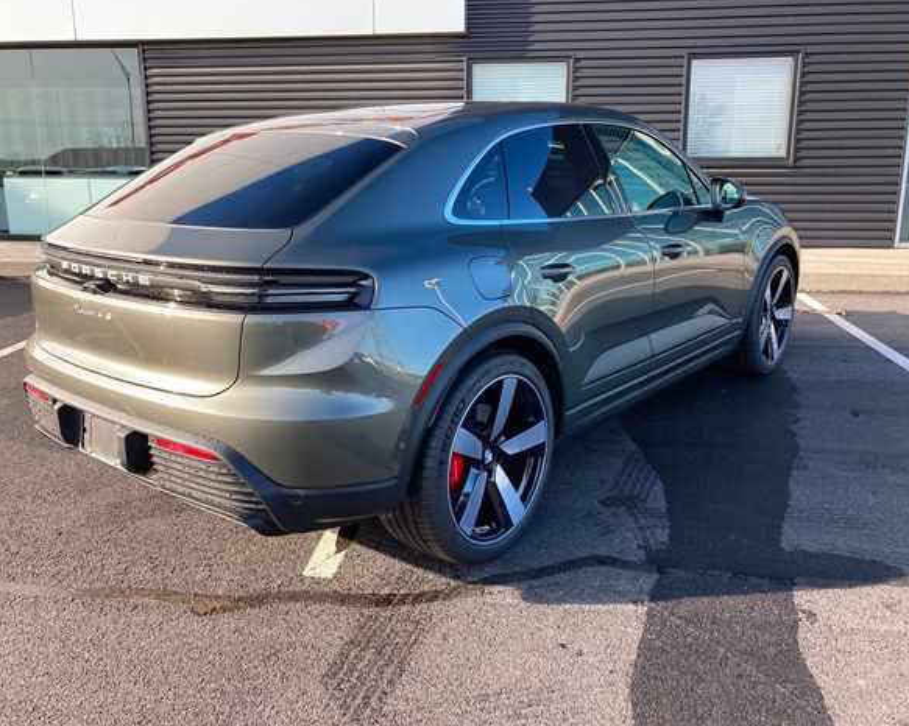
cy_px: 365
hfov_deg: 58.8
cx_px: 447
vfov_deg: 48.5
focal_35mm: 30
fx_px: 807
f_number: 1.8
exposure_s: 1/249
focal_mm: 3.99
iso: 20
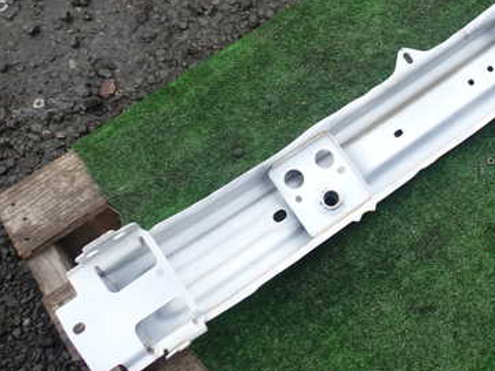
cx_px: 389
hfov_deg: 37.0
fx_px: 715
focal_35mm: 50
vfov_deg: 28.8
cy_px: 106
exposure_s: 1/60
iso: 125
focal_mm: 5.4
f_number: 2.3
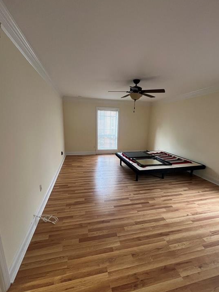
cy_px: 152
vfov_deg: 102.0
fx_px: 118
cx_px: 111
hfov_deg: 85.7
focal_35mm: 14
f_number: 1.8
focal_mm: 1.57
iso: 160
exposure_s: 1/60
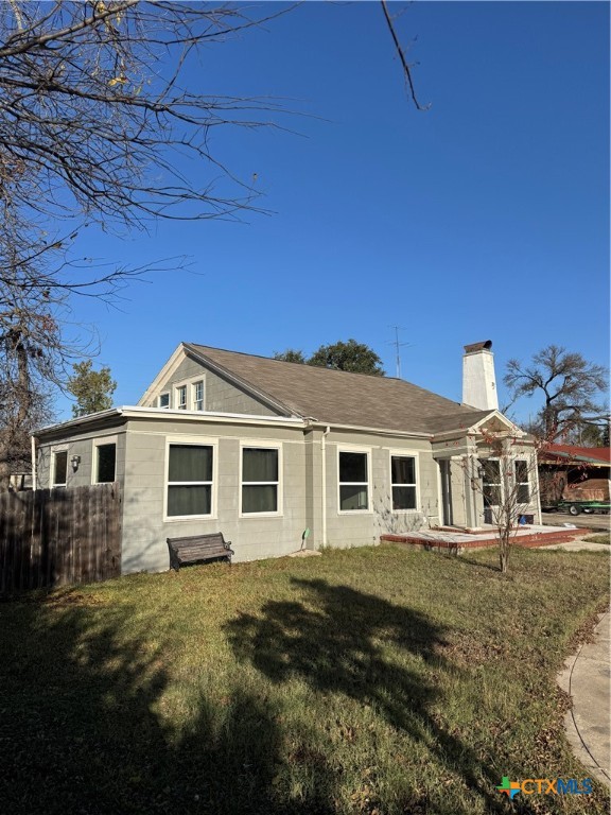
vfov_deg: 71.6
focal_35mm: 24
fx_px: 565
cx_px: 306
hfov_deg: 56.8
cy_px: 408
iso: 80
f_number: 1.78
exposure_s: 1/6410
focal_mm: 6.76
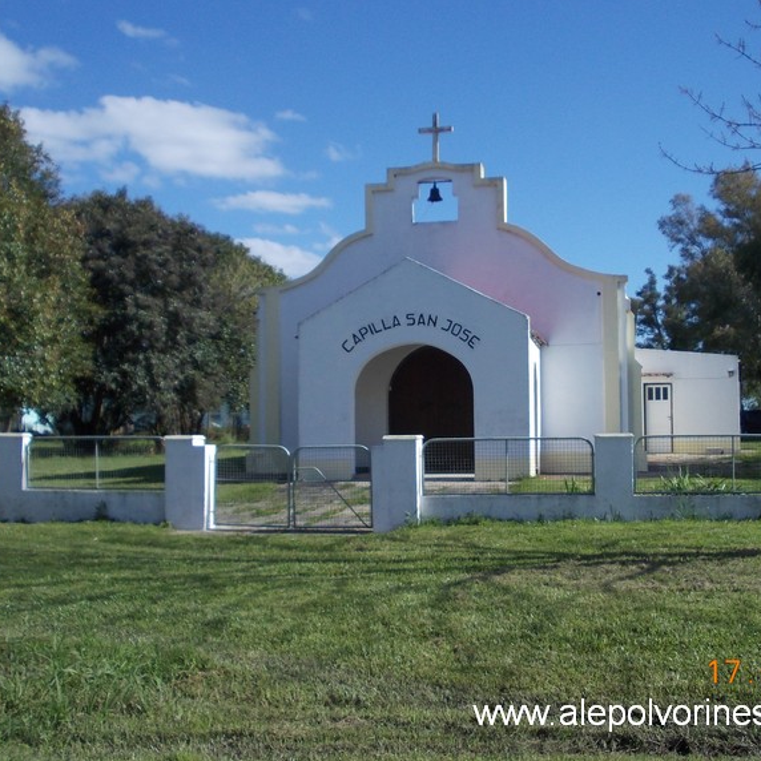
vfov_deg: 37.6
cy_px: 380
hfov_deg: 37.5
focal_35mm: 45
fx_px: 1119
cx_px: 431
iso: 80
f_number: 6.2
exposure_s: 1/320
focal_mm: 5.3
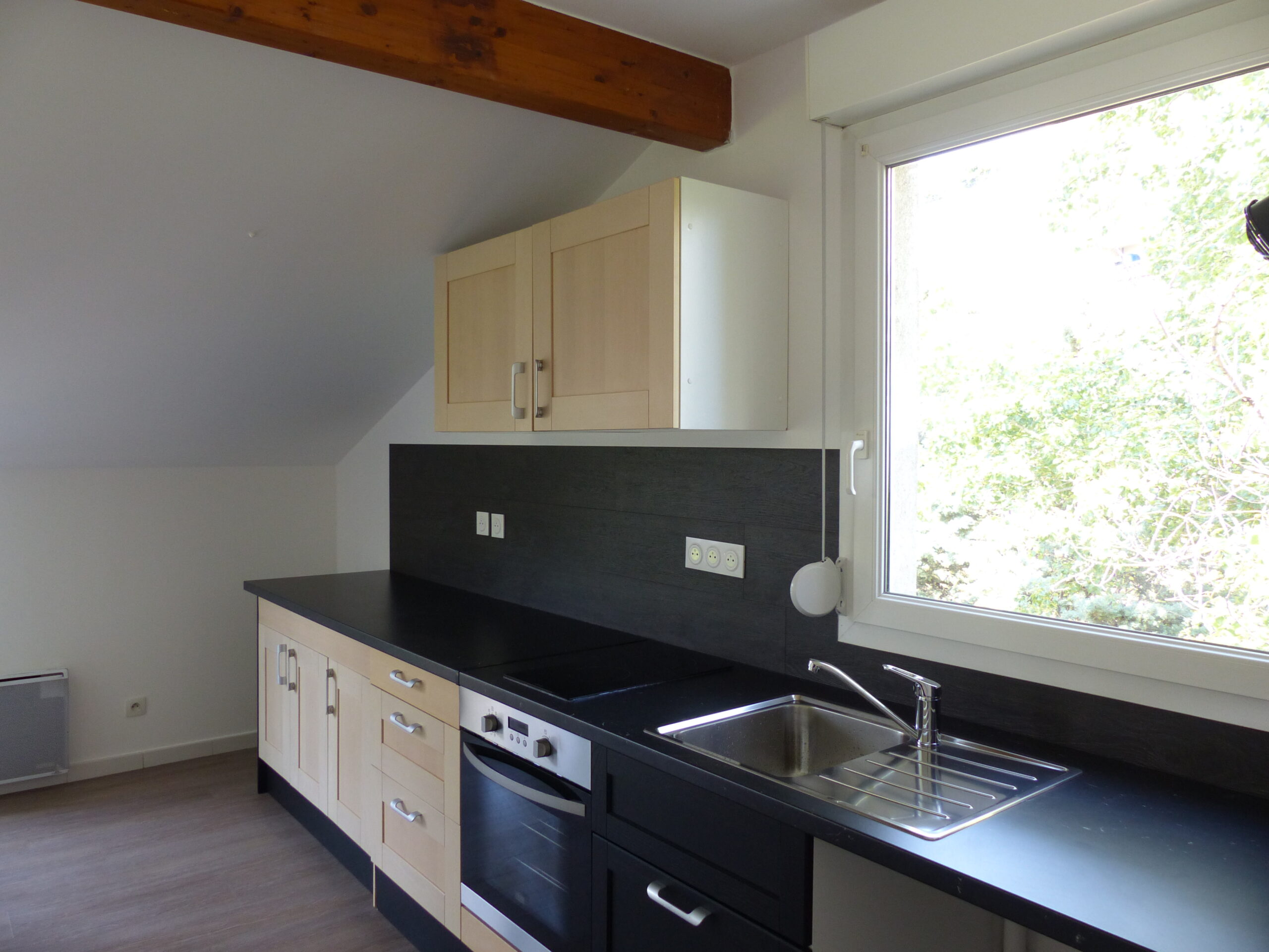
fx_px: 916
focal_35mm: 25
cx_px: 634
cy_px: 476
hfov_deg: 69.4
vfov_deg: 54.9
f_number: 2.8
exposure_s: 1/60
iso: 160
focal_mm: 4.5
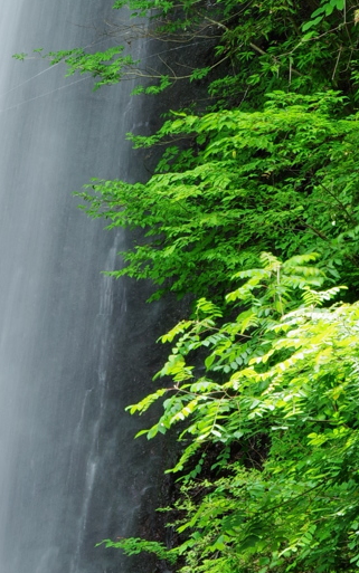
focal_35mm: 357
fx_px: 5584
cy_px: -12
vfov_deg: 5.9
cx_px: 148
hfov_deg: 3.7
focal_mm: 77.5
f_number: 20
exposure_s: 1/2.5
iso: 200
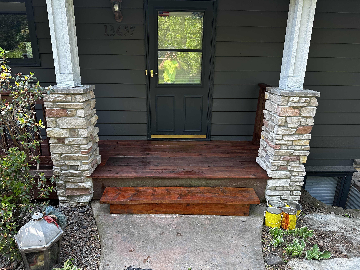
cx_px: 180
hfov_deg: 71.6
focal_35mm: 24
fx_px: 250
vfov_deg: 56.8
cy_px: 135
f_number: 1.78
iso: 80
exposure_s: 1/351
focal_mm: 6.86
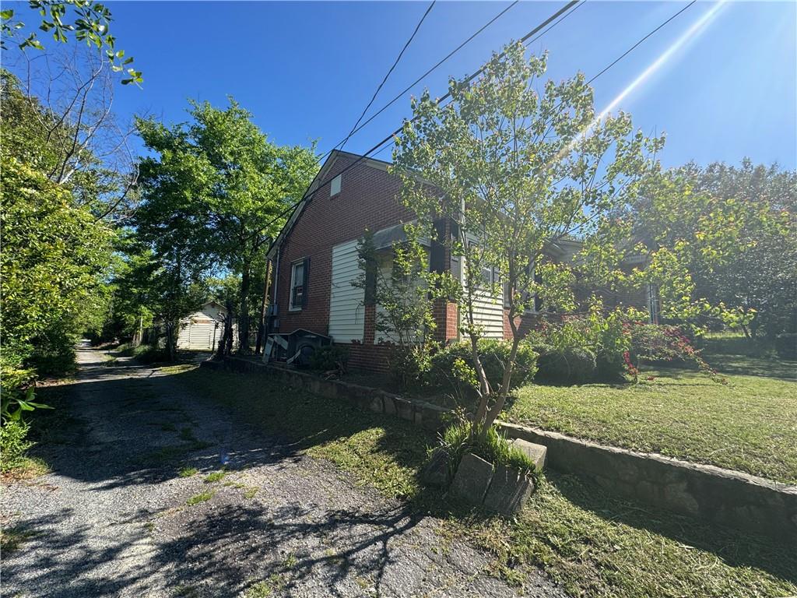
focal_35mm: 14
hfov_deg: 102.1
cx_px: 398
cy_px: 299
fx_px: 322
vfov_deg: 85.7
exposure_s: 1/600
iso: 40
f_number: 2.2
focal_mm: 2.22
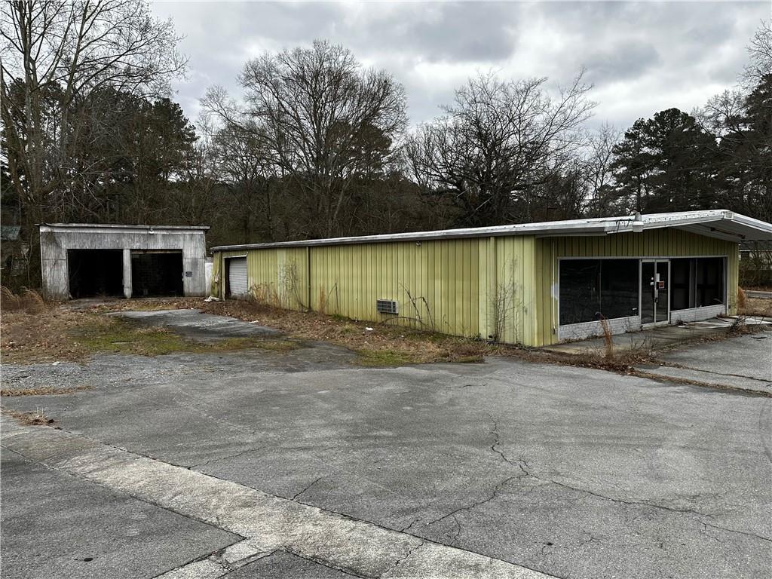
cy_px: 290
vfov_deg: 56.8
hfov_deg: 71.6
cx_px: 386
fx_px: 535
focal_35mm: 24
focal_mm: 6.86
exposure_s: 1/879
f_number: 1.78
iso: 80
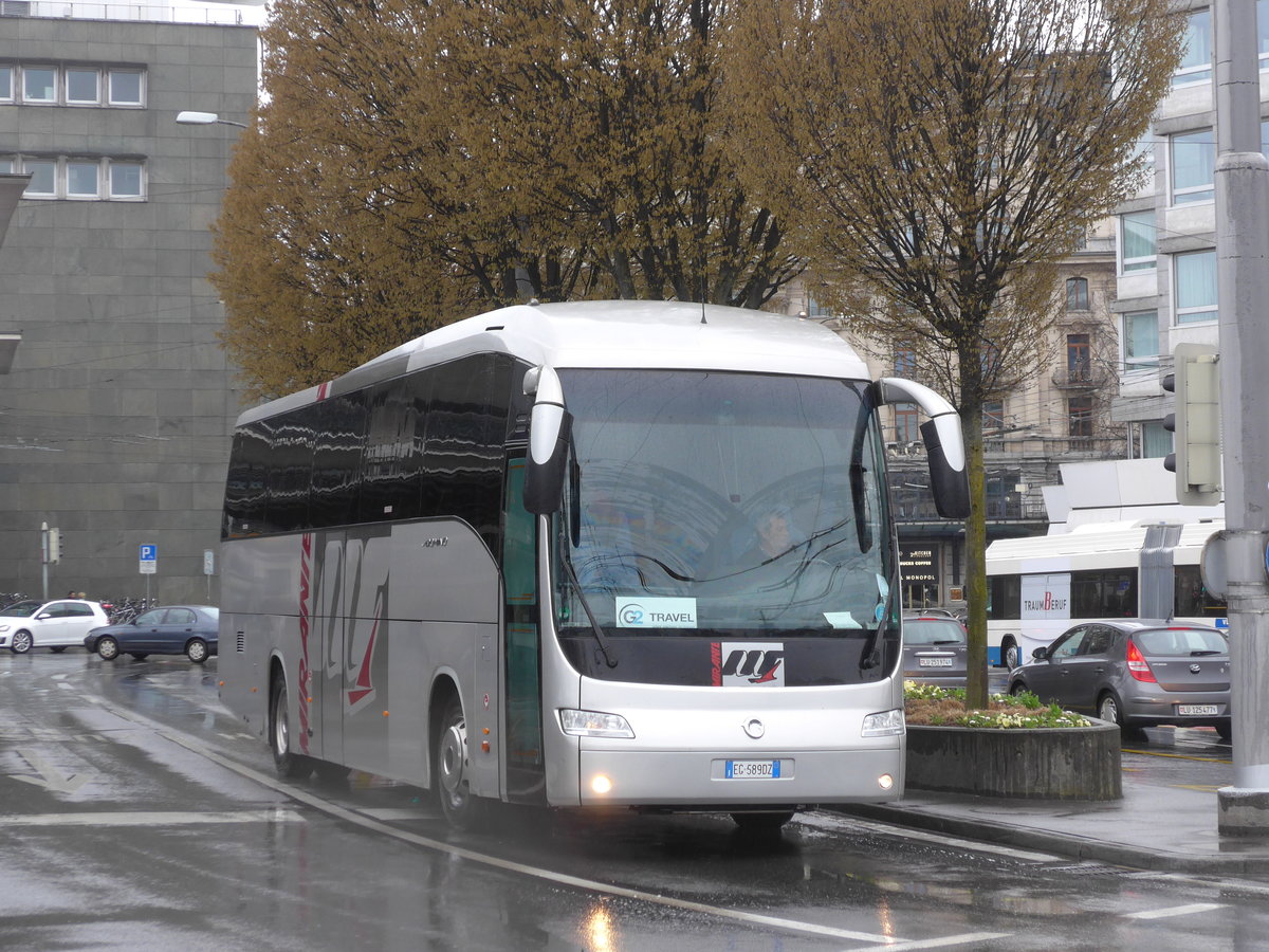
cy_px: 476
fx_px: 2933
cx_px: 634
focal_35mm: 80
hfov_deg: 24.4
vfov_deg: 18.4
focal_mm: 16
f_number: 4.4
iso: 125
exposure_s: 1/80
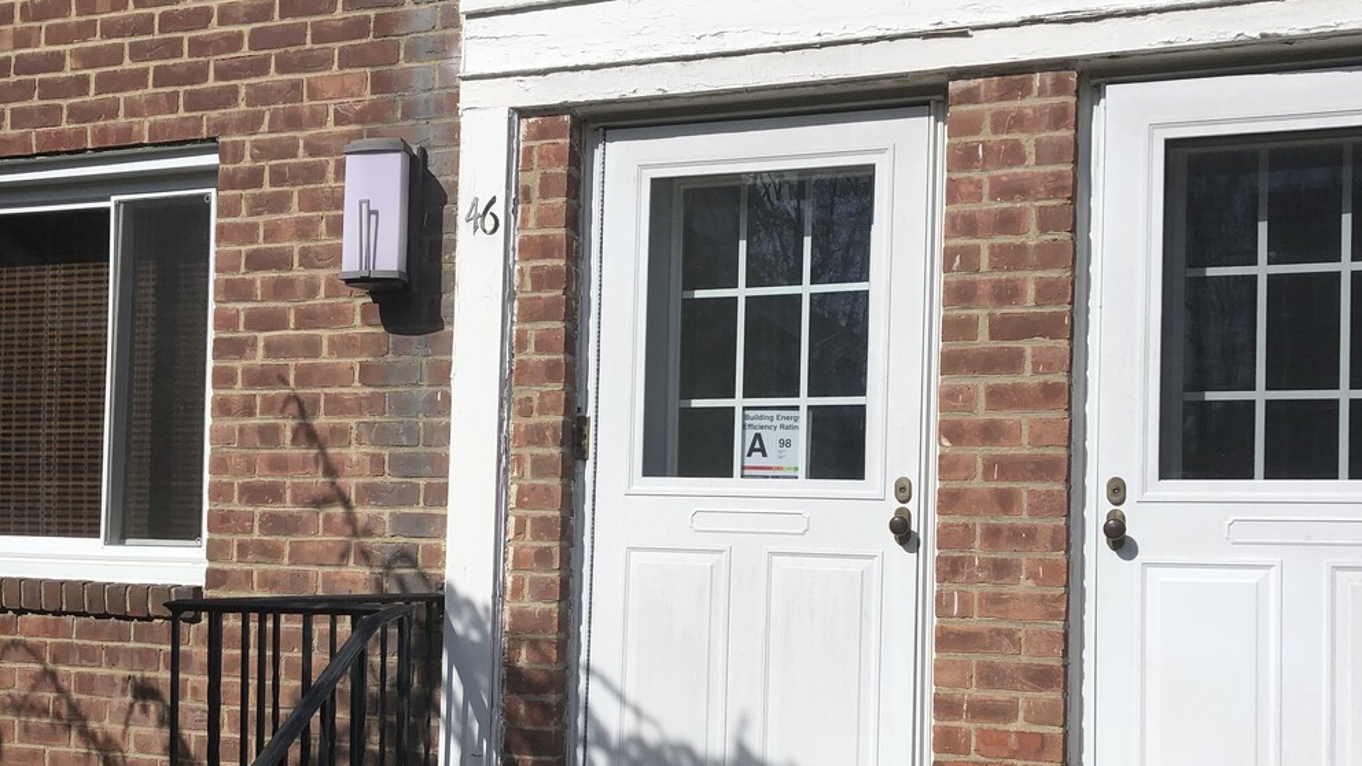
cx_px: 685
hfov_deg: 49.4
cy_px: 522
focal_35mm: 41
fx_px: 1481
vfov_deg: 28.8
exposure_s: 1/4367
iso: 25
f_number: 1.8
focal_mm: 3.99
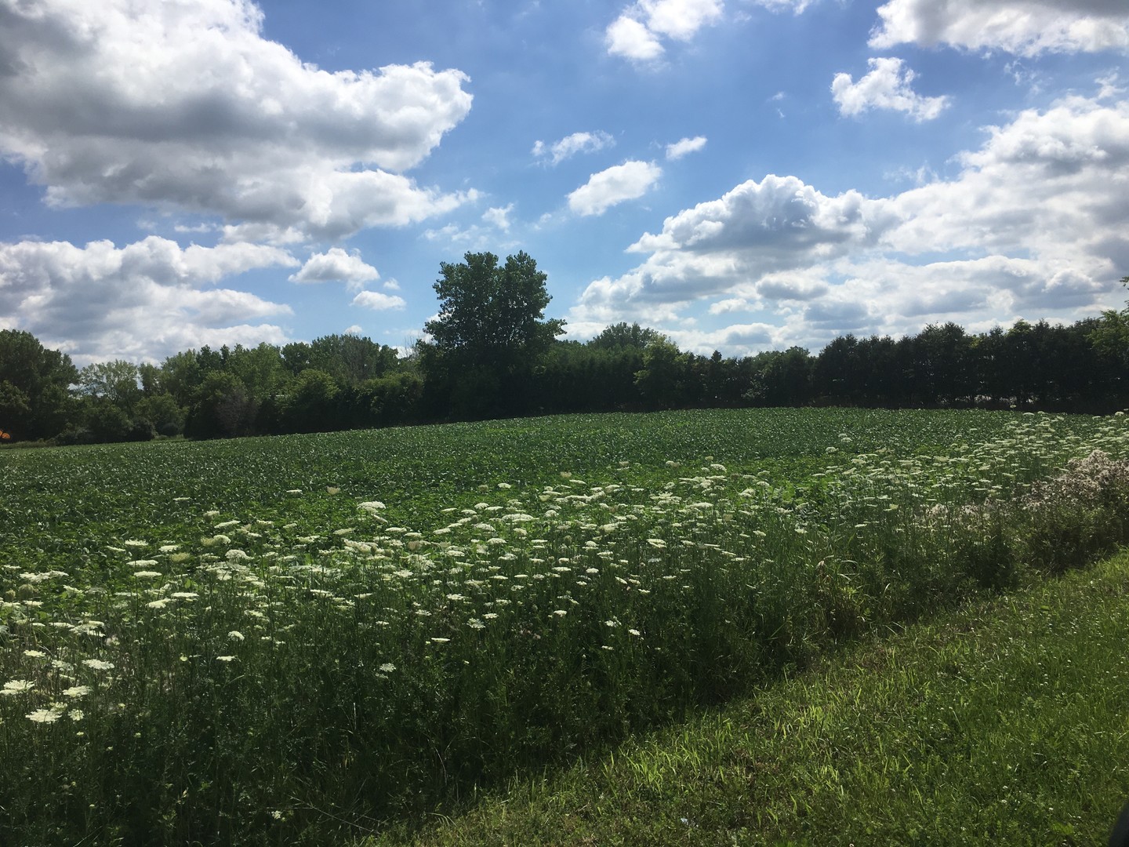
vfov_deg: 48.2
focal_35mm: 29
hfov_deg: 61.7
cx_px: 564
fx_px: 946
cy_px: 424
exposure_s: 1/2564
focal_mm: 4.15
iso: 25
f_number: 2.2
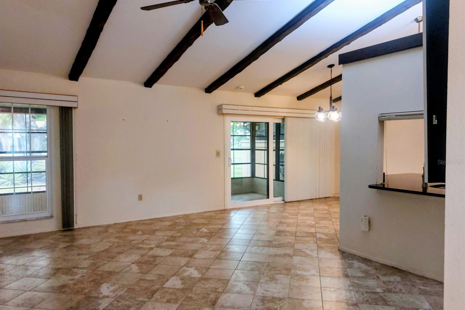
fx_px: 323
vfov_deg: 51.3
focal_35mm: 25
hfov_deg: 71.5
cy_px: 162
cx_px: 232
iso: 125
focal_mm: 5.23
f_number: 1.8
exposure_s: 1/60
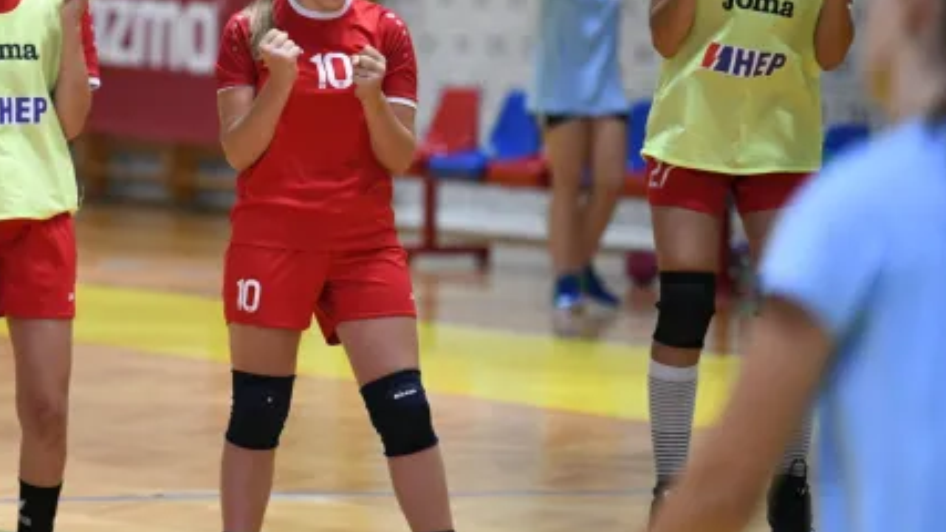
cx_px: 120
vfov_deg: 3.5
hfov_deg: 6.2
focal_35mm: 345
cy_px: 181
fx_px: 8652
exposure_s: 1/400
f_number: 2.8
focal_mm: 185
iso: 3200
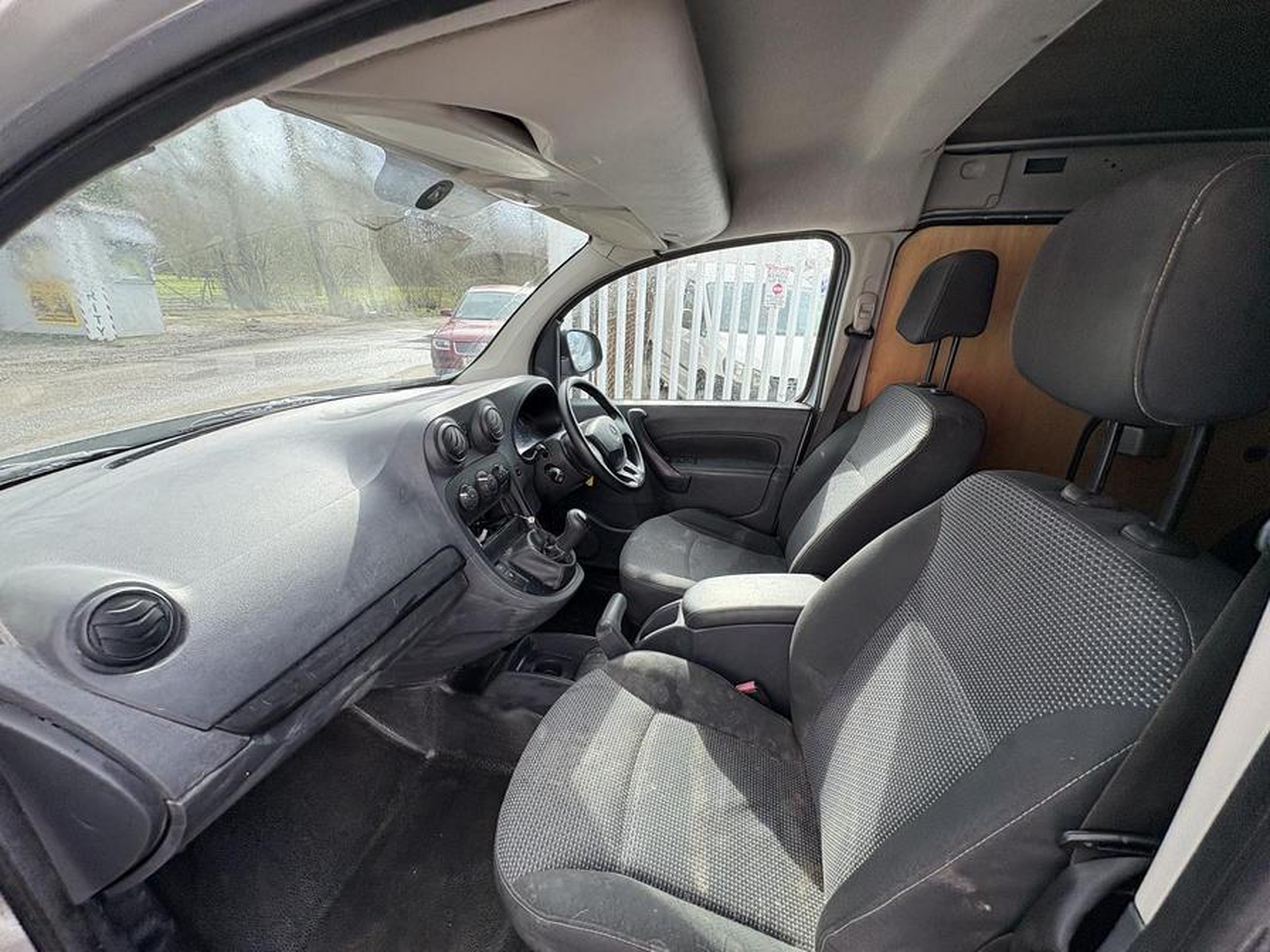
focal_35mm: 14
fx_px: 514
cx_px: 635
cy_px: 476
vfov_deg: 85.7
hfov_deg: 102.1
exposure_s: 1/165
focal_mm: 2.22
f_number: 2.2
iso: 64
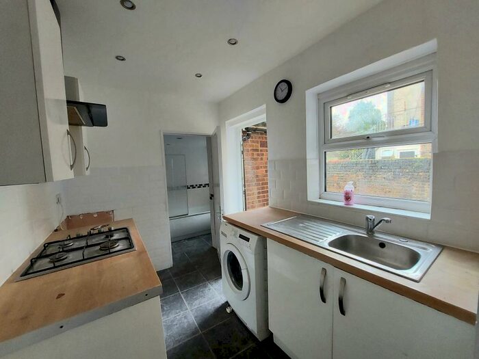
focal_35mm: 13
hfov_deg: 106.2
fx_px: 180
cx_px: 240
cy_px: 180
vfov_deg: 89.9
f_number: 2.2
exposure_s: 1/60.2
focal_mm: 1.74
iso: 125
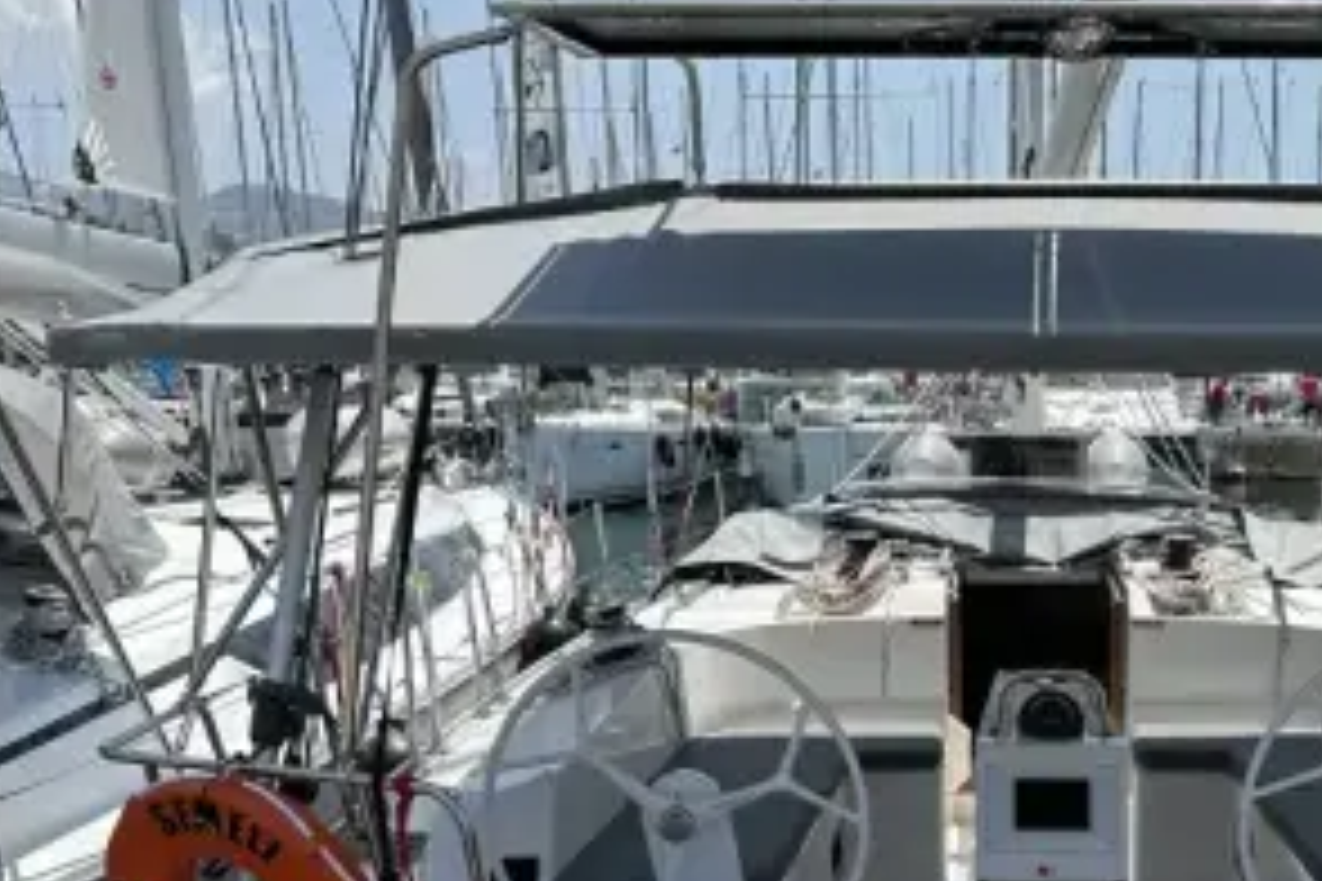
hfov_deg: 37.6
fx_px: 1873
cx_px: 1043
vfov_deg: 25.0
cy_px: 917
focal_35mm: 51
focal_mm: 6.86
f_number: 1.78
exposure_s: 1/5263
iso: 80
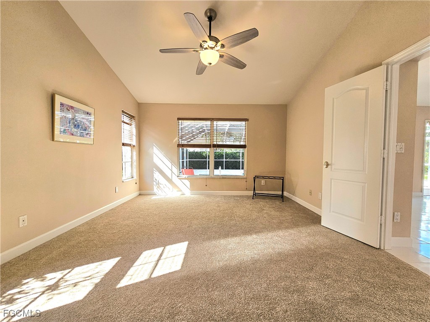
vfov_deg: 89.9
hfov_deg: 106.2
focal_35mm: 13
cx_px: 215
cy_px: 161
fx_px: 161
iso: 80
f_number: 2.2
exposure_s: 1/217
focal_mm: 2.2
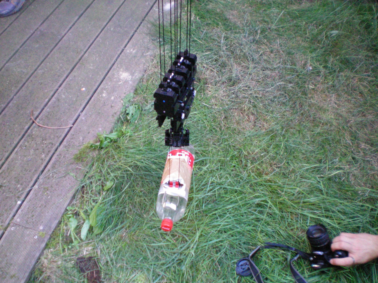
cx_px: 189
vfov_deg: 37.7
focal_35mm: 38
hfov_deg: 49.0
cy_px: 142
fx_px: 415
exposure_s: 1/50
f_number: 3.1
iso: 400
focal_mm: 6.3
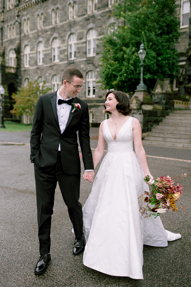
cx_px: 96
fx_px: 279
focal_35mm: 35
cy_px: 144
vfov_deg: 54.5
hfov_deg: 37.8
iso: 640
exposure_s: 1/2500
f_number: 2.2
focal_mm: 35
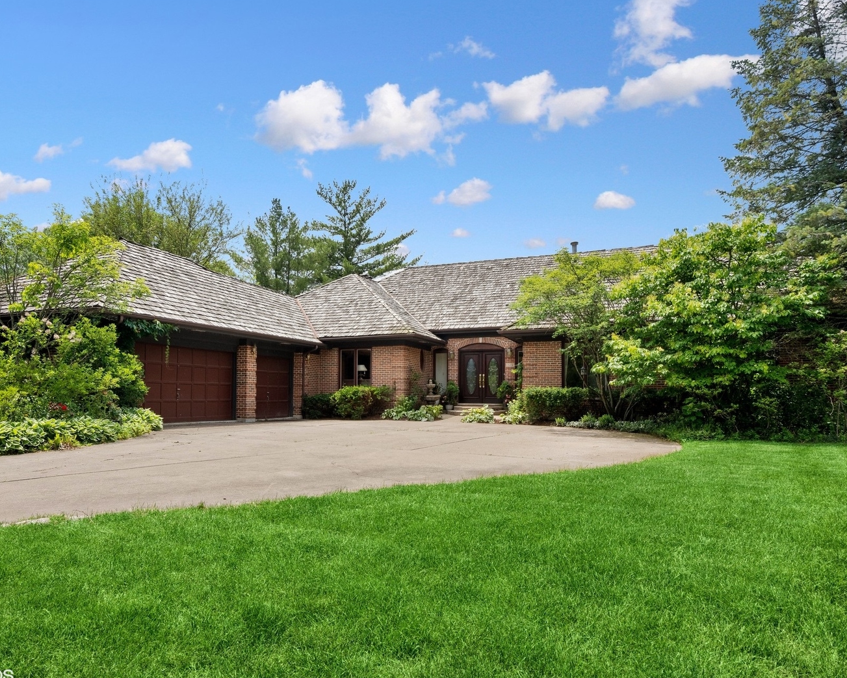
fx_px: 527
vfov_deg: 65.5
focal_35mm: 21
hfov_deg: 77.6
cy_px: 339
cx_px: 405
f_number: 9
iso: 200
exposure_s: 1/400
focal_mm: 12
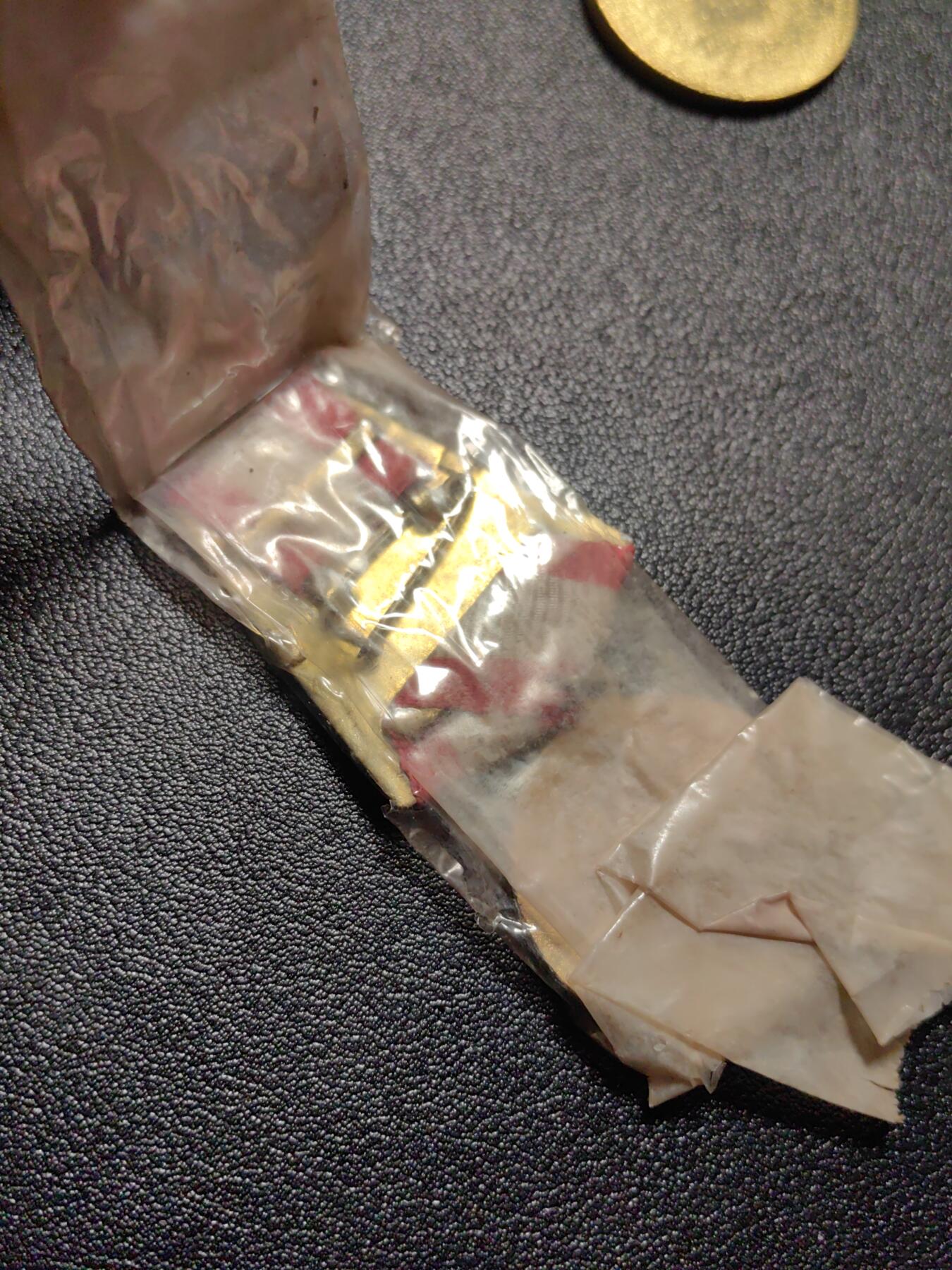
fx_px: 1173
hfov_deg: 44.2
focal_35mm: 32
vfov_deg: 56.8
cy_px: 635
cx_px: 476
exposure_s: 1/229
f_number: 2
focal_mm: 5.75
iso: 50
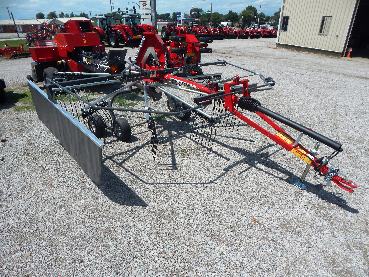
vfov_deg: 61.1
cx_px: 184
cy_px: 138
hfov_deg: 76.4
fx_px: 235
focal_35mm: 22
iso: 125
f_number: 6
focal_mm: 4
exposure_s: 1/800
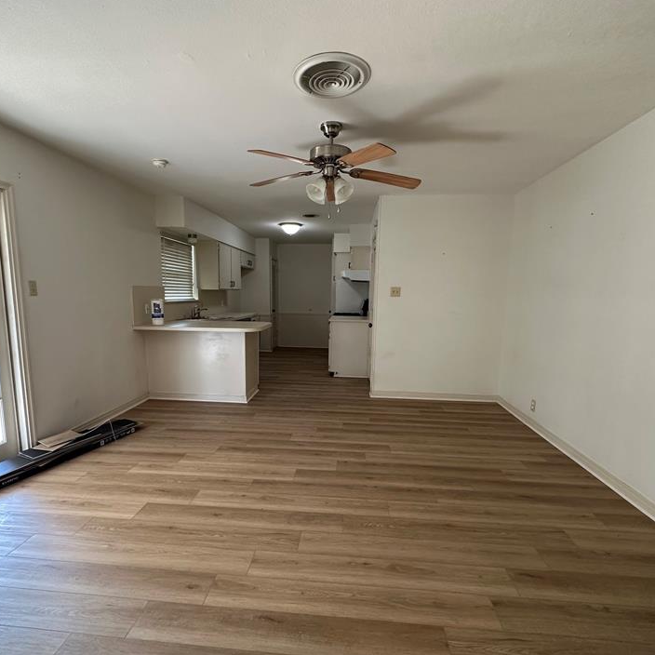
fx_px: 385
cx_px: 314
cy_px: 351
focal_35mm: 18
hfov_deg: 80.7
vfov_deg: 80.6
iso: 250
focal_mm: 2.22
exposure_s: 1/120
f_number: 2.2
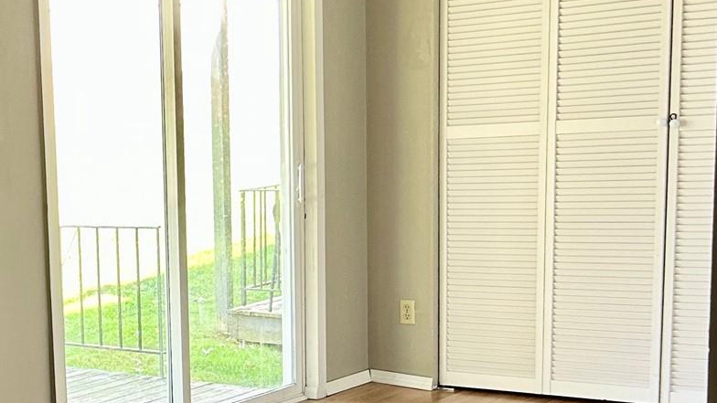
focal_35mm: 74
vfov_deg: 16.1
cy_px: 368
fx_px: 1407
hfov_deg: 25.0
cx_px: -205
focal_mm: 5.7
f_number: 1.5
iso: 100
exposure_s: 1/121
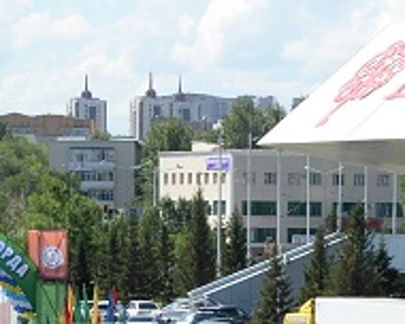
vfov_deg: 5.6
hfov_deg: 6.9
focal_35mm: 275
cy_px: 411
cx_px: 590
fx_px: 3296
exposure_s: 1/100
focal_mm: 62
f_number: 13
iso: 140
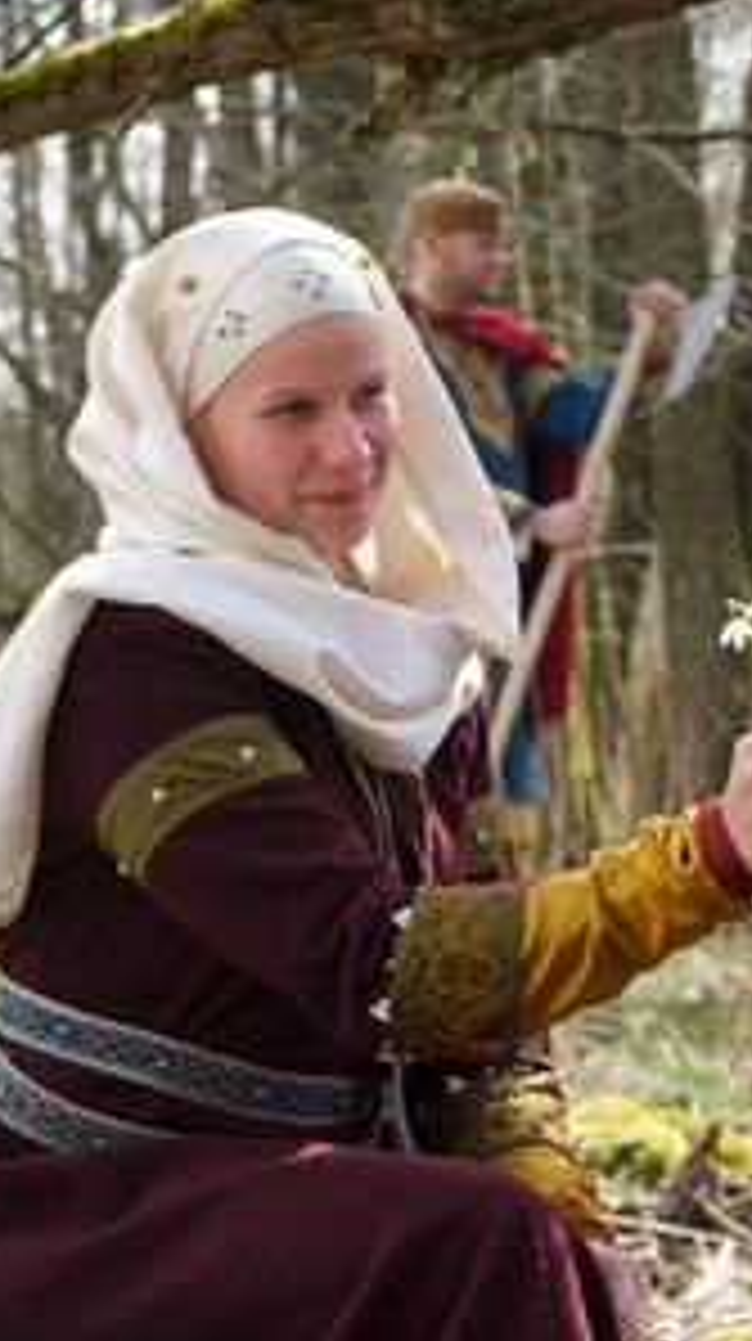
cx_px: 914
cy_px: 666
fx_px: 4230
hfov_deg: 10.0
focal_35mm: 119
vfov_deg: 18.0
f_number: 6.3
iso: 200
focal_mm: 50
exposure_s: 1/160
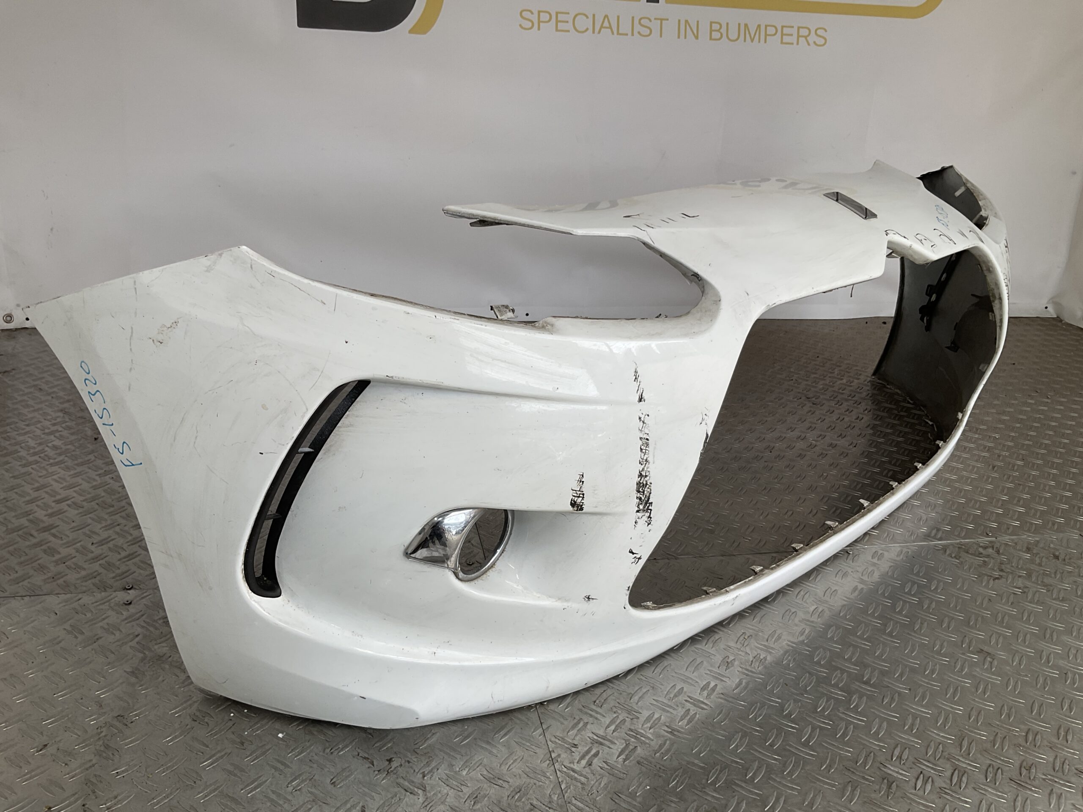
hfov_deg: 61.7
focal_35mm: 29
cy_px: 406
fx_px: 907
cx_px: 542
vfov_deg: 48.2
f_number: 1.8
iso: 16
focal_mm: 3
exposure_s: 1/120
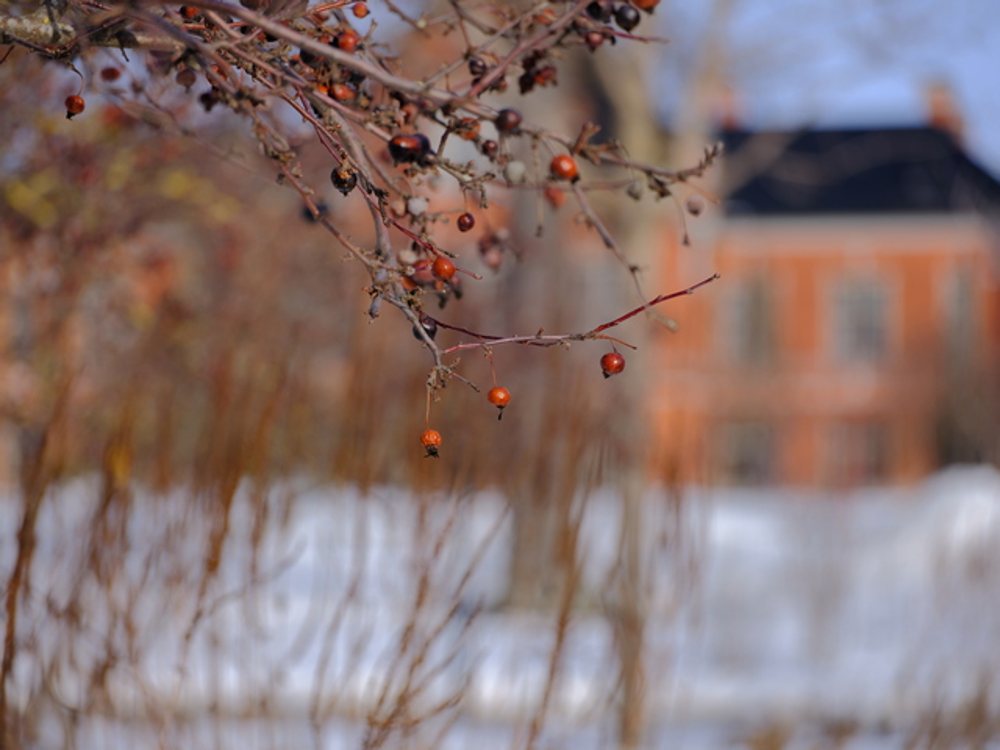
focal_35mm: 158
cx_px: 500
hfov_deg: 12.5
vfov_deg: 9.4
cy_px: 375
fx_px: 4564
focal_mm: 200
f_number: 5.6
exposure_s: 1/250
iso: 100
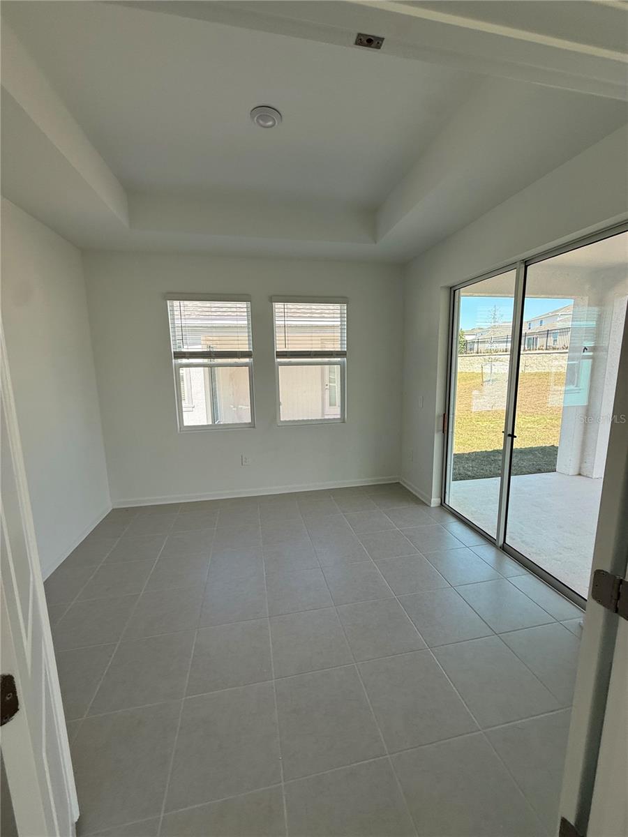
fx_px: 339
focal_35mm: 14
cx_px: 314
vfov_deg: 102.1
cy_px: 418
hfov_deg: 85.7
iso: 64
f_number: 2.2
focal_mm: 2.22
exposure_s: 1/333
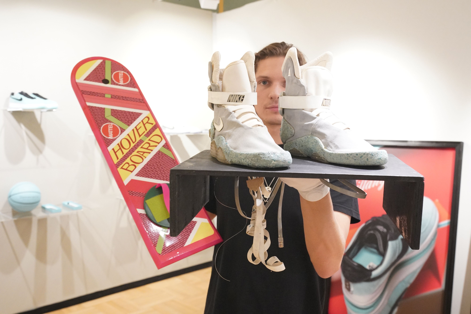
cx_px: 236
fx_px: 445
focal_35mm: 34
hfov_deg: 55.8
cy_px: 157
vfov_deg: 38.9
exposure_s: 1/200
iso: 10000
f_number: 5.6
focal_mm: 34
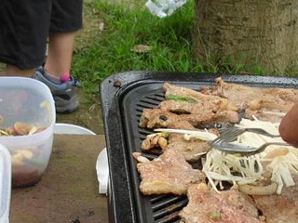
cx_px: 149
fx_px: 895
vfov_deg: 14.1
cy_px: 196
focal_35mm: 104
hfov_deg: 18.9
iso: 50
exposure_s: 1/156
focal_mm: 5.8
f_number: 2.8
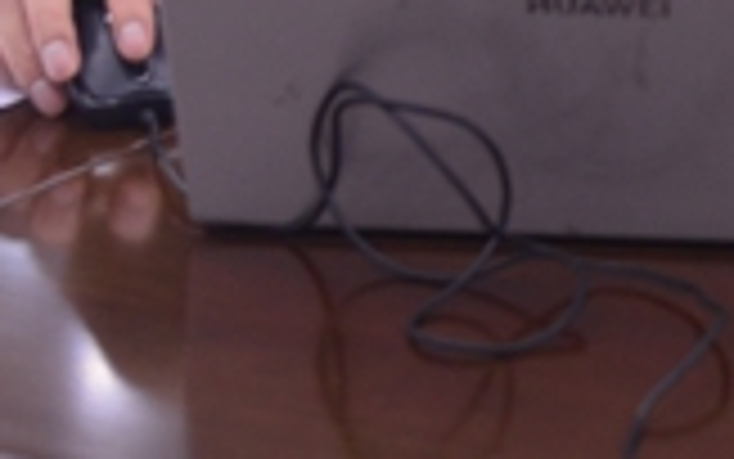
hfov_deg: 10.7
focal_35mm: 192
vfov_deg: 6.7
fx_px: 3842
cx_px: 955
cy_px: -371
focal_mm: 48
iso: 1600
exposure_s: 1/80
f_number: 4.5
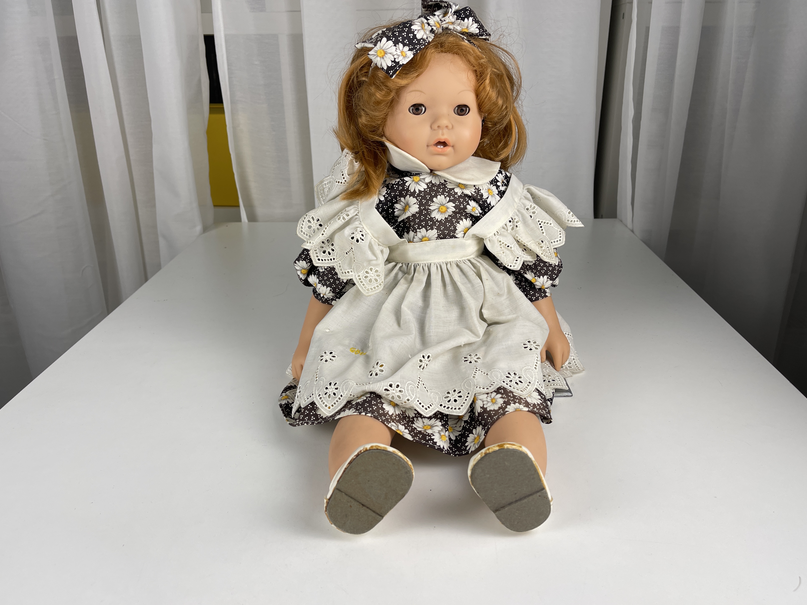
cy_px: 293
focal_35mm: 26
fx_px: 606
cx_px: 400
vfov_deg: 53.1
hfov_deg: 67.3
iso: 32
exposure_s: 1/143
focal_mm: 5.1
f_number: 1.6
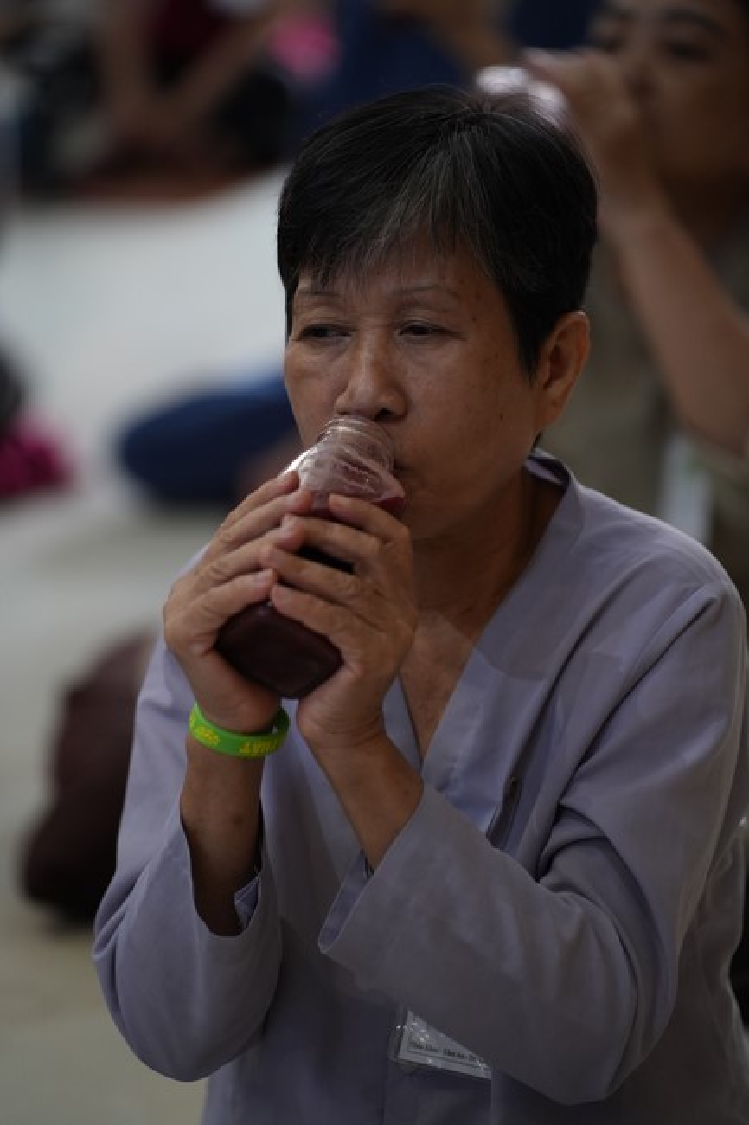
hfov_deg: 9.1
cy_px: 562
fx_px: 4683
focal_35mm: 150
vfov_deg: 13.7
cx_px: 374
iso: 2000
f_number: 2.8
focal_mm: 150
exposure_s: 1/250
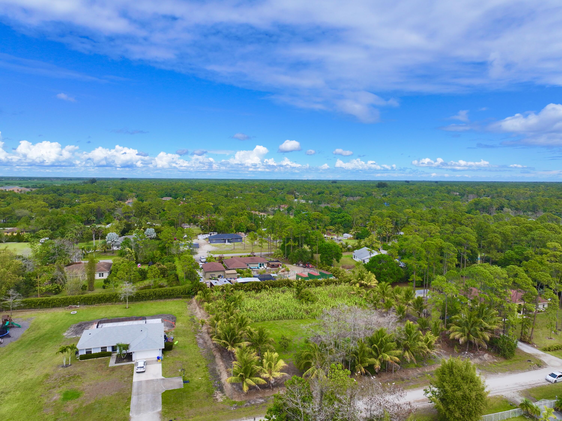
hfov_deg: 71.6
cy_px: 210
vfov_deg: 56.8
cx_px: 281
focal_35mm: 24
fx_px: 389
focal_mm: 12.29
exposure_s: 1/2000
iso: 140
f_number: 2.8
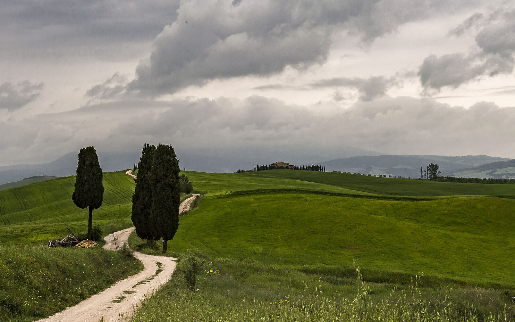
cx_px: 164
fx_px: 797
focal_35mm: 57
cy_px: 141
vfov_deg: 22.8
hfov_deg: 35.4
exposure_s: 1/400
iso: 100
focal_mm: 23
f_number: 6.3
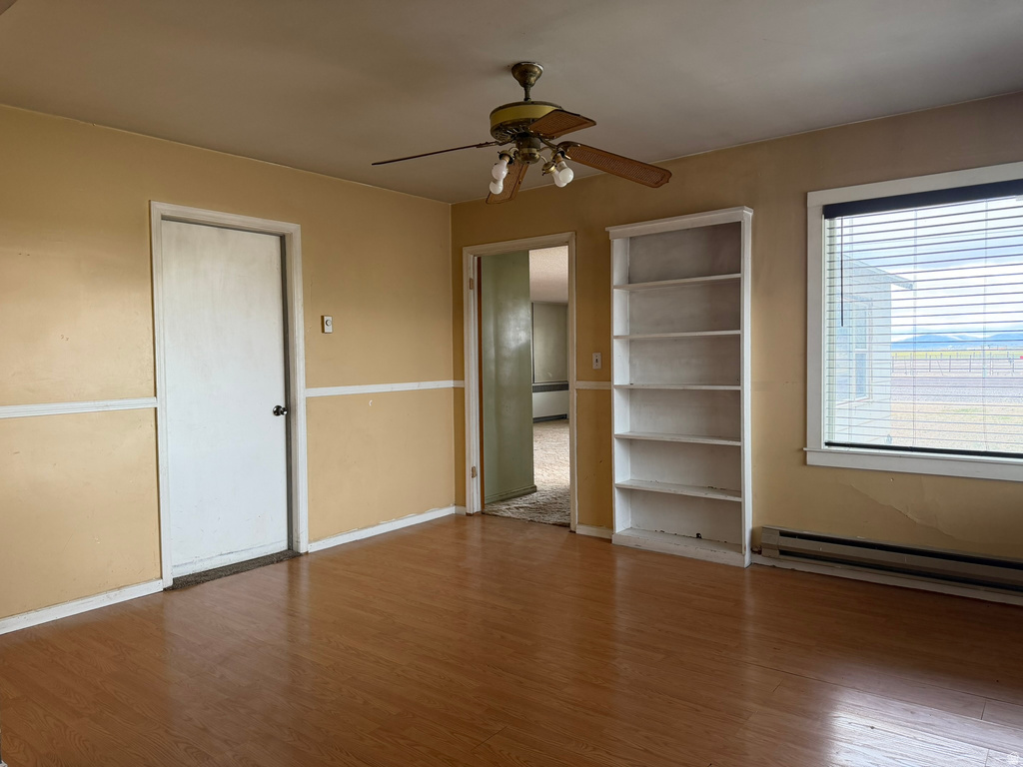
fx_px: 709
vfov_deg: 56.8
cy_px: 384
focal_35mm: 24
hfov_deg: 71.6
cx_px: 512
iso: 200
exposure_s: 1/78
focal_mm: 6.76
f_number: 1.78
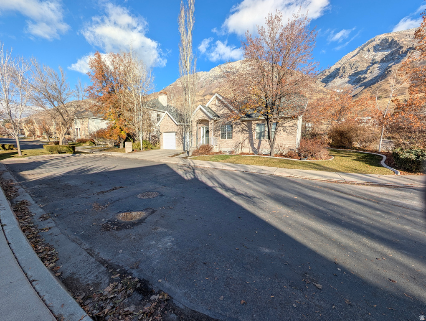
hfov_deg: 110.5
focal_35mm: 12
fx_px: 148
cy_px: 160
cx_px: 213
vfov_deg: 94.6
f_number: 1.95
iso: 37
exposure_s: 1/1361
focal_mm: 2.23
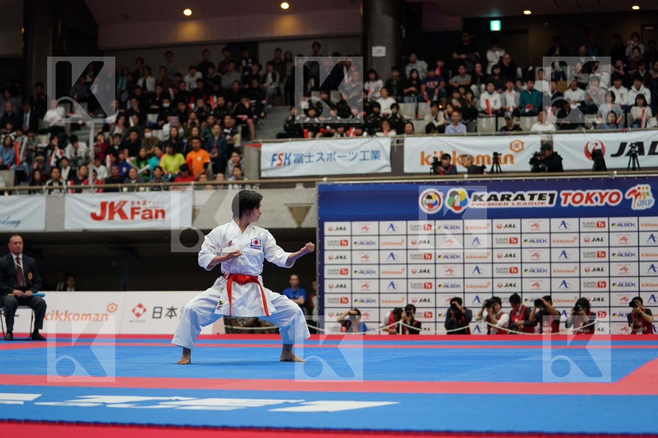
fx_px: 1352
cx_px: 329
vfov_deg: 18.4
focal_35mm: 74
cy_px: 219
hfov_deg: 27.3
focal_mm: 74
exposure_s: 1/500
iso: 1600
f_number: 2.8
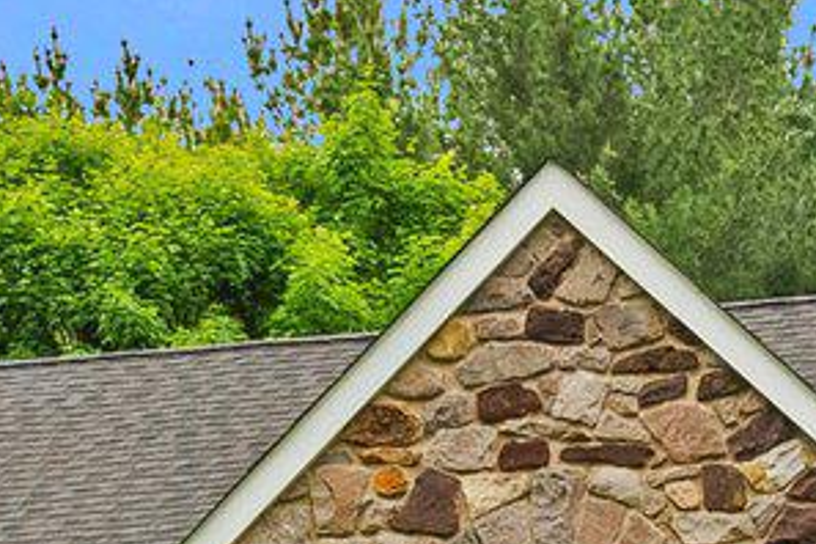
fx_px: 4533
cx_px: 604
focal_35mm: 200
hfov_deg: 10.3
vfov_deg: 6.6
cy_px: 1188
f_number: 11
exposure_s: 1/200
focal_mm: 29
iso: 1000
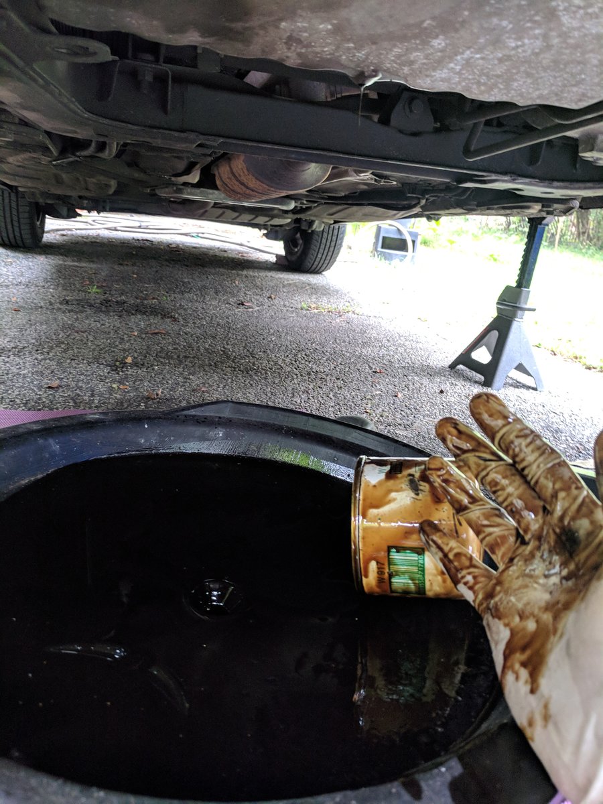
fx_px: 604
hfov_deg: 53.1
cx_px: 302
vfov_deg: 67.3
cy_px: 402
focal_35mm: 26
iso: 196
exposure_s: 1/60
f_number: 2
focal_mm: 4.67
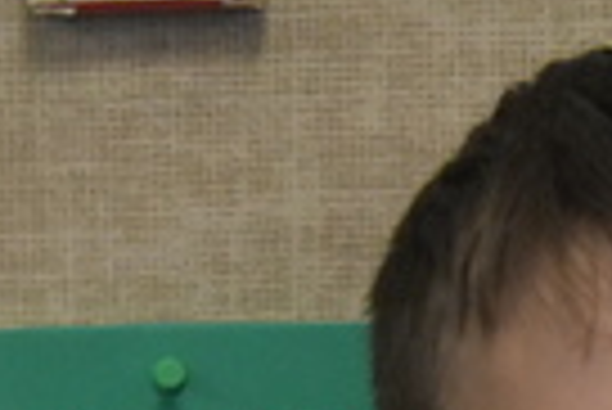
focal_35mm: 520
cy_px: 1151
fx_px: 8849
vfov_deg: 2.6
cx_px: 950
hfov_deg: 3.9
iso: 2200
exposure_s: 1/125
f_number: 5.3
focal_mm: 46
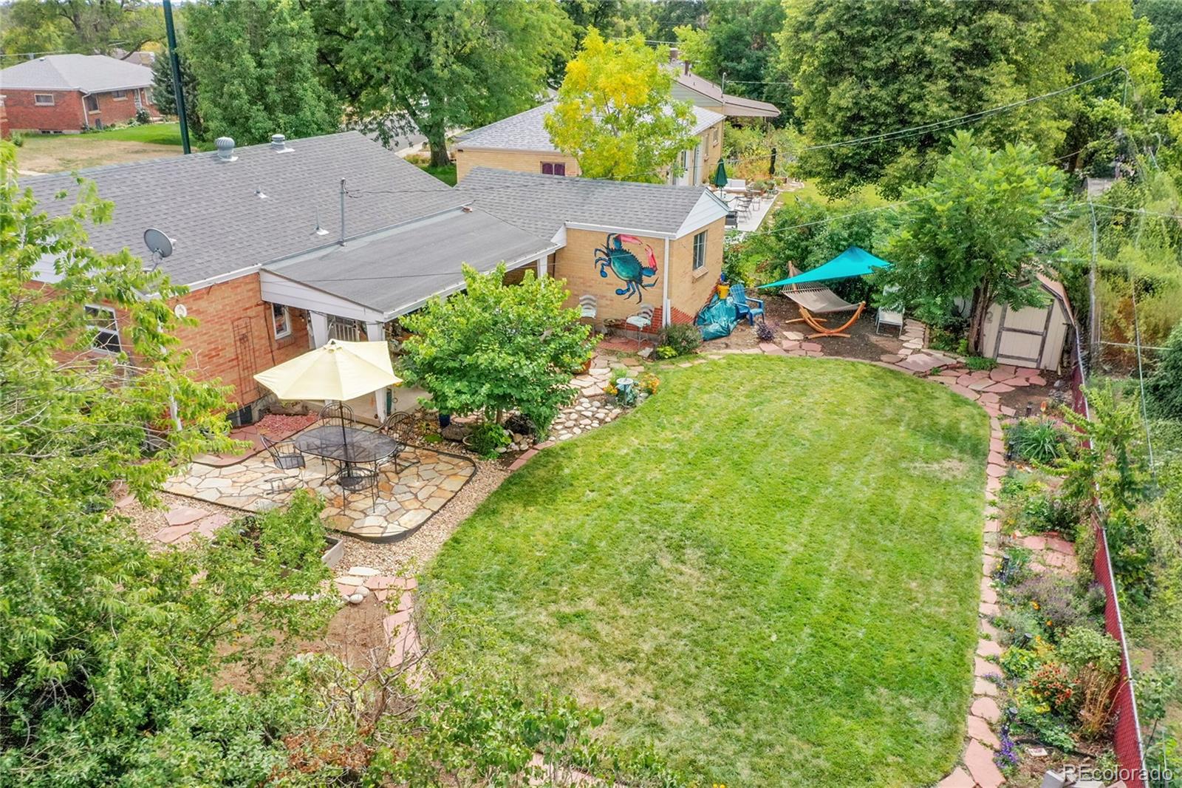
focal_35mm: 28
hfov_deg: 65.5
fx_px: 919
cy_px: 394
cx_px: 591
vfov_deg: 46.4
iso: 800
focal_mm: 10.26
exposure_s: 1/1000
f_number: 7.1
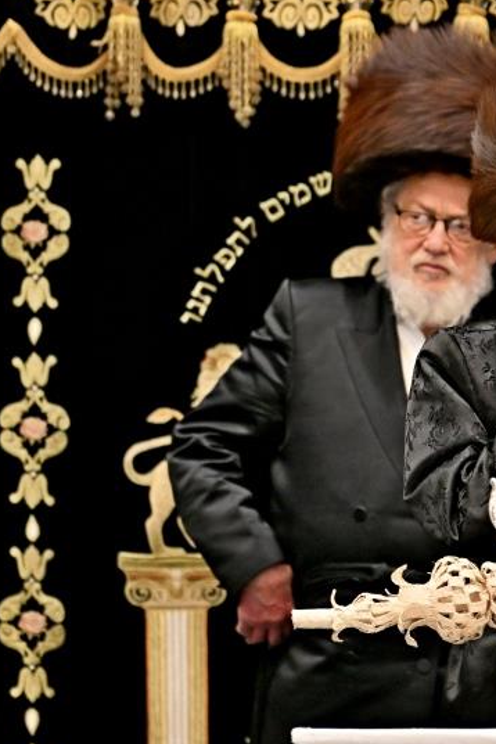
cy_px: 342
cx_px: 647
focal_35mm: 572
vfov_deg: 3.6
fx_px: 11820
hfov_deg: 2.4
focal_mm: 200
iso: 400
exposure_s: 1/400
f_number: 2.8
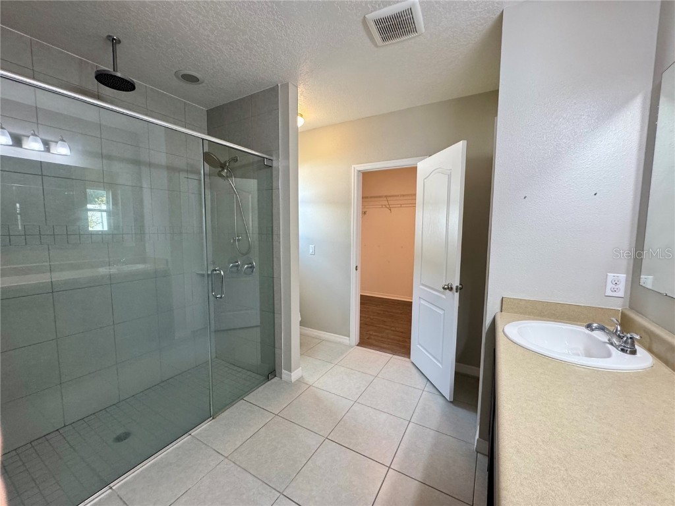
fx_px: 273
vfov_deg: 85.7
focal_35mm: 14
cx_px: 338
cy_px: 253
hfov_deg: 102.1
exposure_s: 1/120
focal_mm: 2.22
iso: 250
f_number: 2.2
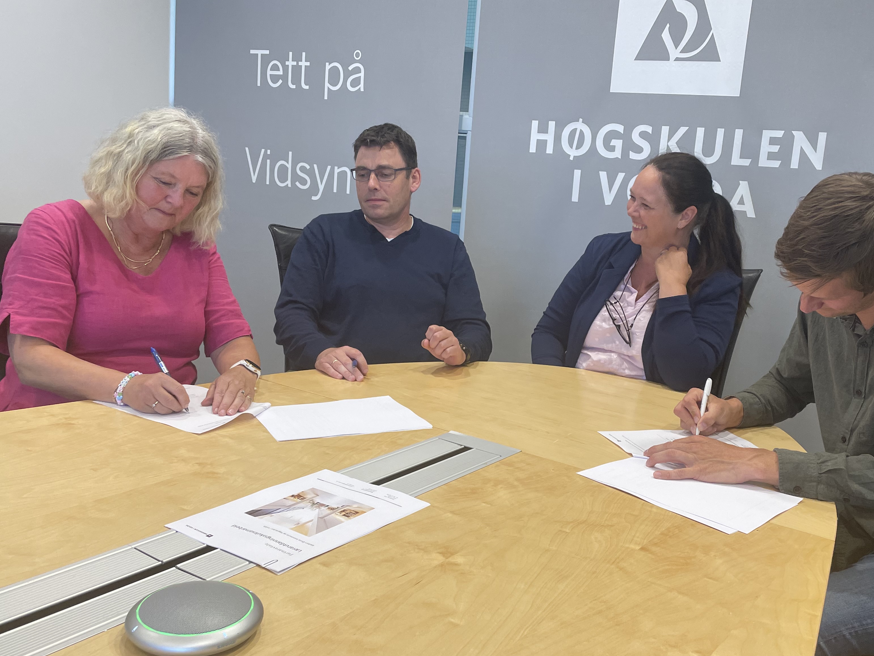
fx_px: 858
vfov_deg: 41.8
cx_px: 517
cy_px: 337
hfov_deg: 53.6
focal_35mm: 34
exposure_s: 1/100
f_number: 1.6
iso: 100
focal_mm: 4.2
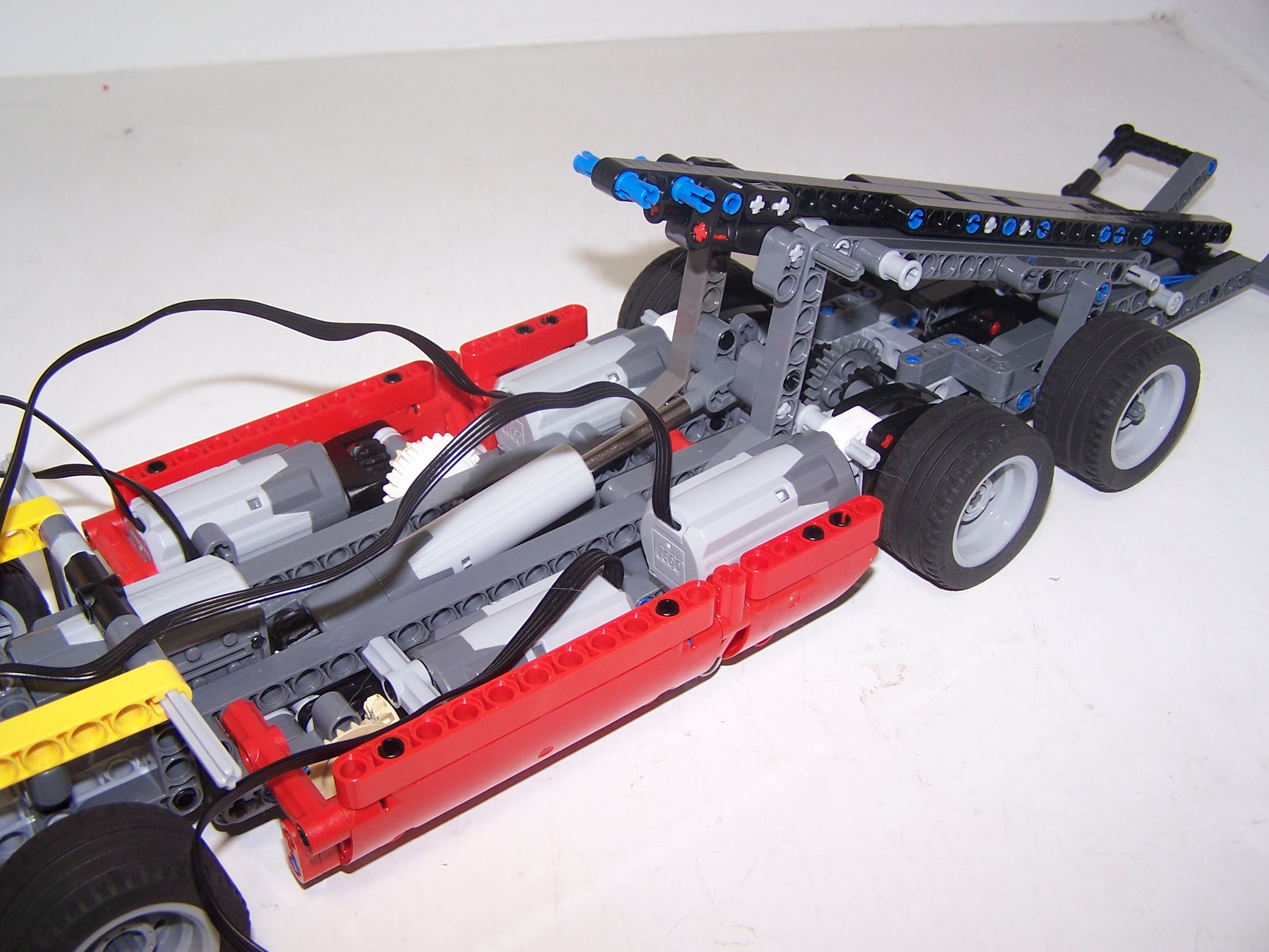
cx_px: 634
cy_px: 476
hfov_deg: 49.0
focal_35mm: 38
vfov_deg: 37.7
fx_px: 1393
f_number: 2.8
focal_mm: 6.3
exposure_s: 1/60
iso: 80
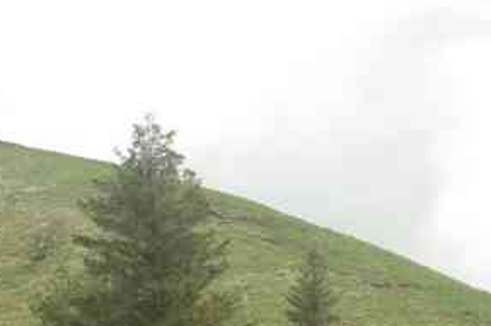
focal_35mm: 110
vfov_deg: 12.1
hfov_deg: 18.6
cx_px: 174
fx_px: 1494
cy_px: 425
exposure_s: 1/180
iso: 100
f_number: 6.7
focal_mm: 21
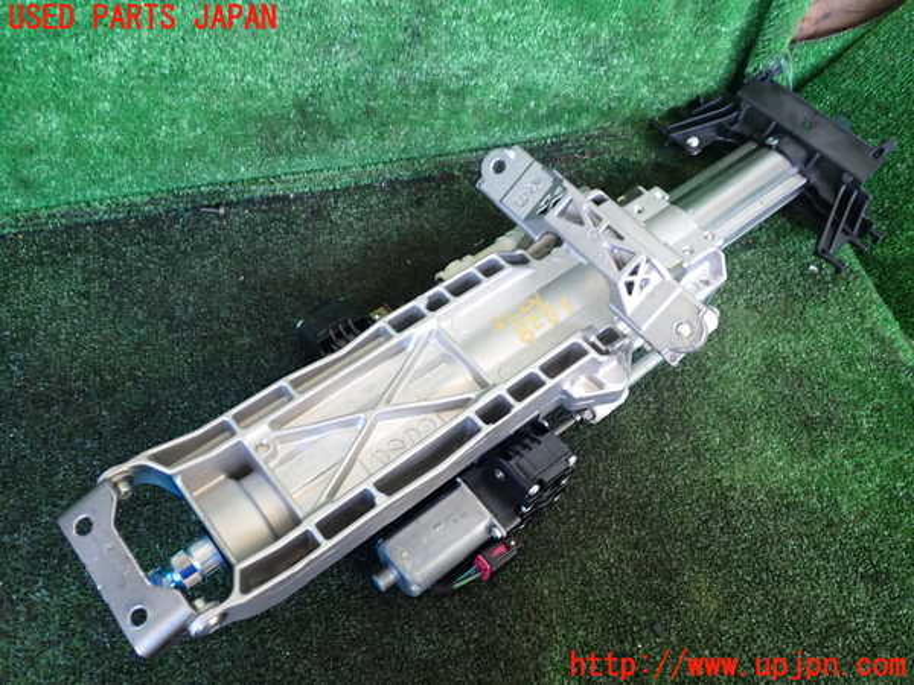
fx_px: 792
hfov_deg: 60.0
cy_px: 342
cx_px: 457
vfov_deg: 46.8
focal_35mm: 30
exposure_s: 1/30
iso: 200
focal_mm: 5.4
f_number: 2.3
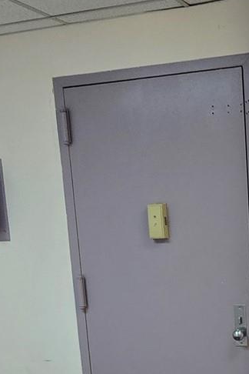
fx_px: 591
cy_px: 326
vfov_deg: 33.5
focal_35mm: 57
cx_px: 239
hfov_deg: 23.0
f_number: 2.2
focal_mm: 2.2
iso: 80
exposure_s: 1/60
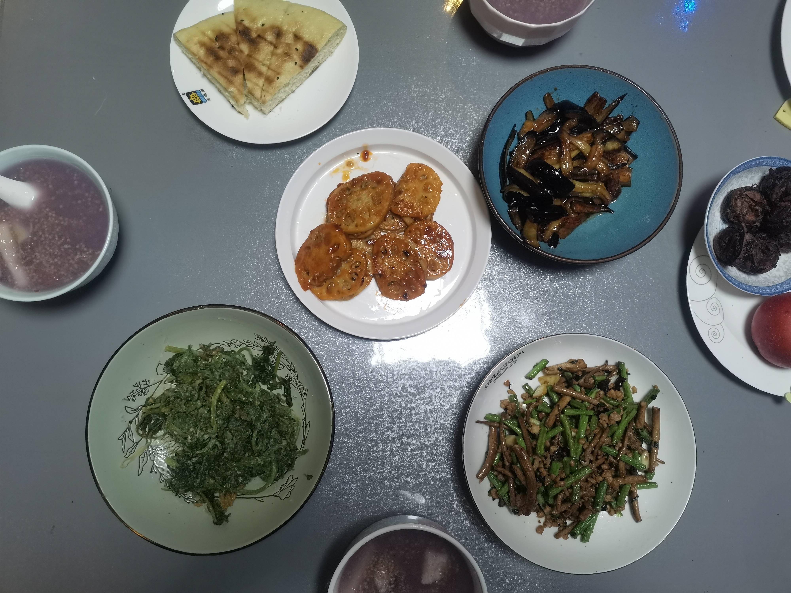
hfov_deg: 67.3
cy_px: 296
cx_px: 396
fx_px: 594
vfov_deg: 53.1
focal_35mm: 26
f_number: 1.8
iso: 320
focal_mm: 4.75
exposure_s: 1/50
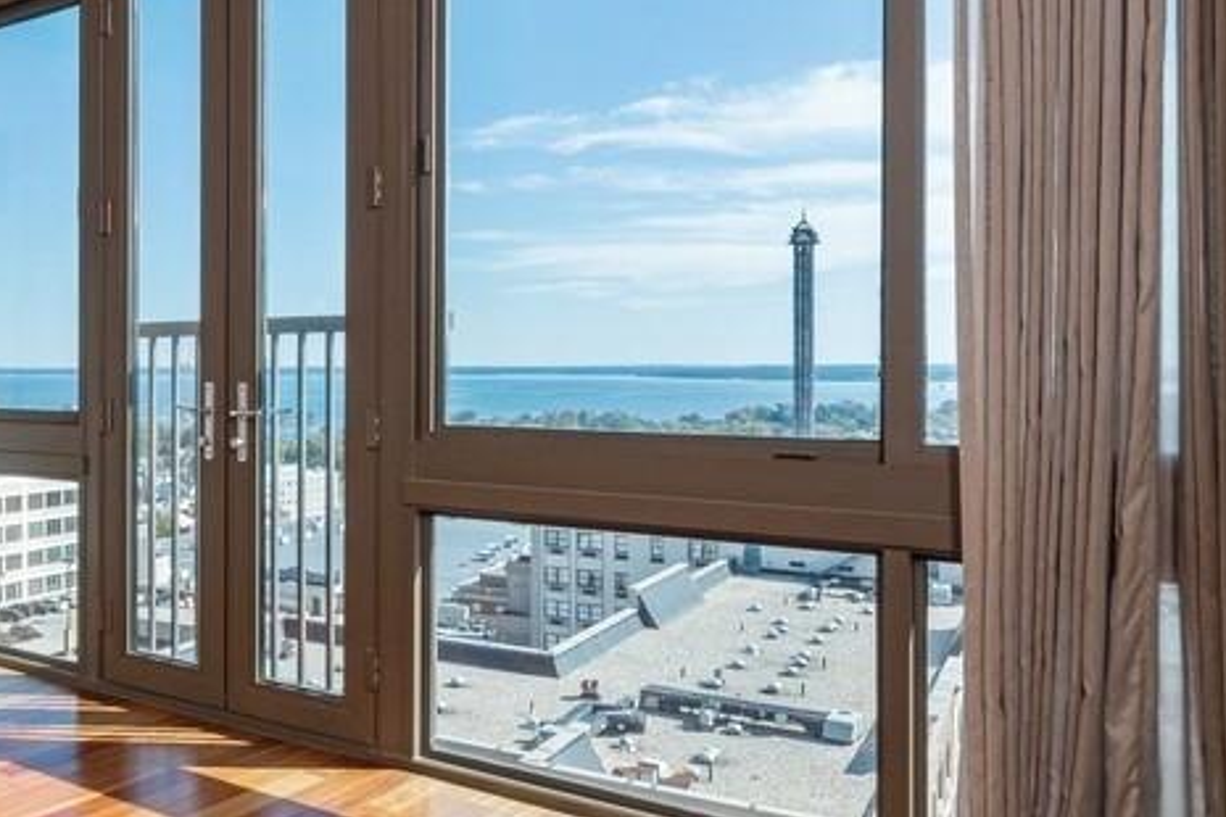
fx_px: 1124
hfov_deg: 51.5
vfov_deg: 39.8
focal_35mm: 33
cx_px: 156
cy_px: 327
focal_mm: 10
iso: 200
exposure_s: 1/100
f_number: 10
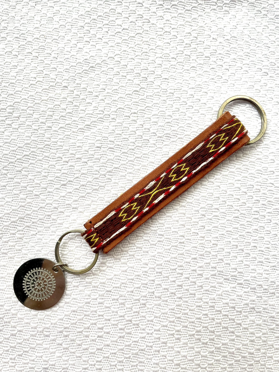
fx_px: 279
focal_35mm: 26
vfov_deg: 67.3
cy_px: 186
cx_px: 140
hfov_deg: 53.1
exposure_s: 1/121
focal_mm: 4.2
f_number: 1.6
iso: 40
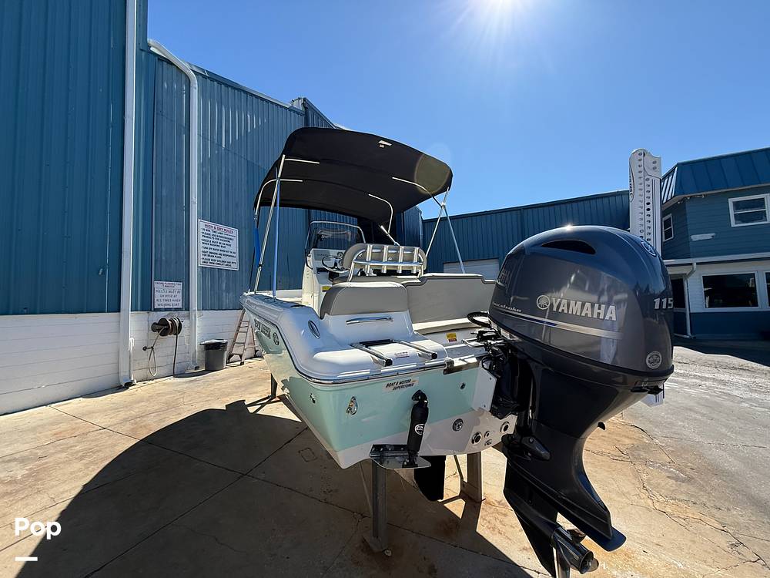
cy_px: 289
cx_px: 385
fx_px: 311
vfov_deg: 85.7
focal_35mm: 14
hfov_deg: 102.1
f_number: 2.2
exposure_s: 1/1745
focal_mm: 2.22
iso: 64
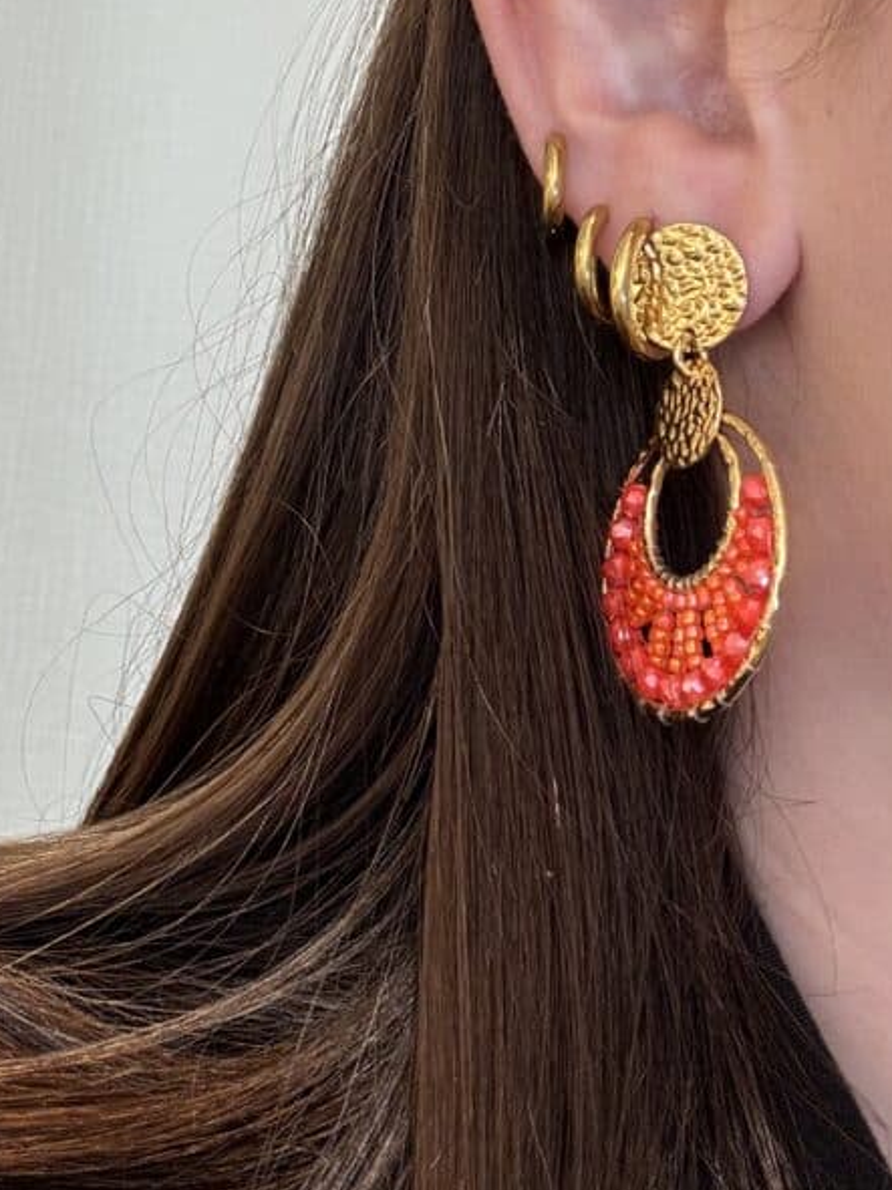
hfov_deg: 27.8
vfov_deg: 36.3
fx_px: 1787
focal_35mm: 52
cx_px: 276
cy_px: 368
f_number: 1.9
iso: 64
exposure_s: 1/100
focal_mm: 2.69
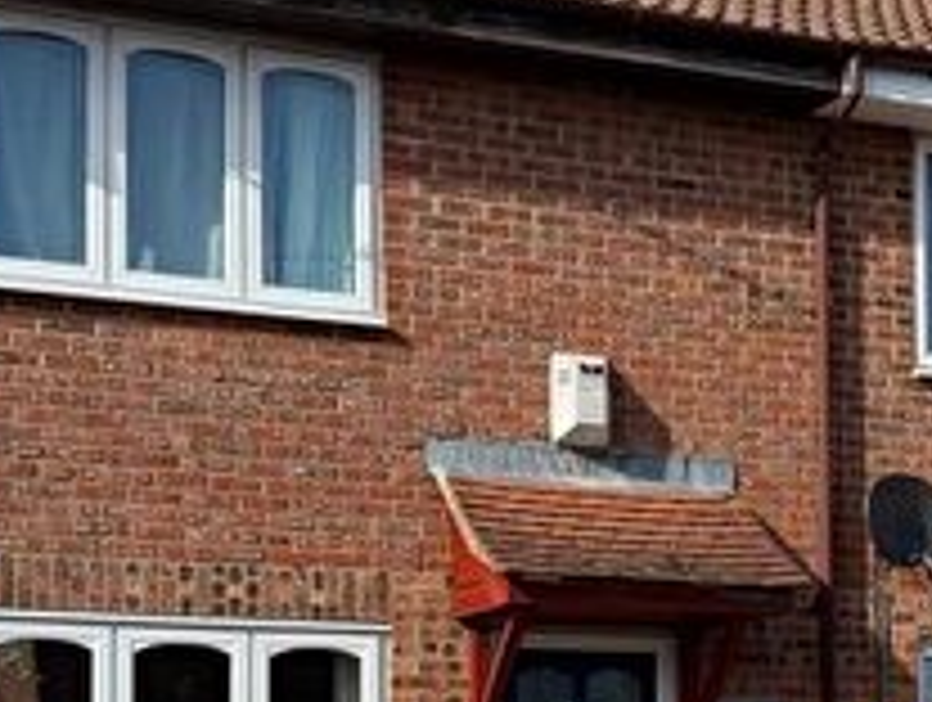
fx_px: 2185
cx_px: 644
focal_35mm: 81
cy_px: 722
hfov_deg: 23.9
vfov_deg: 17.8
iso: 80
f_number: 1.78
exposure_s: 1/3759
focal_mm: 6.76
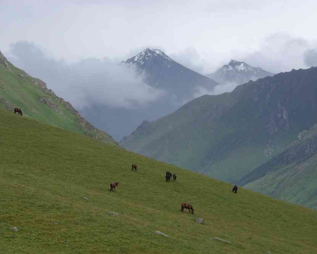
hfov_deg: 11.4
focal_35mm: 170
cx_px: 170
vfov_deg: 9.1
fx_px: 1595
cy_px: 127
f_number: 11
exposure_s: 1/180
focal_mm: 100
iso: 100
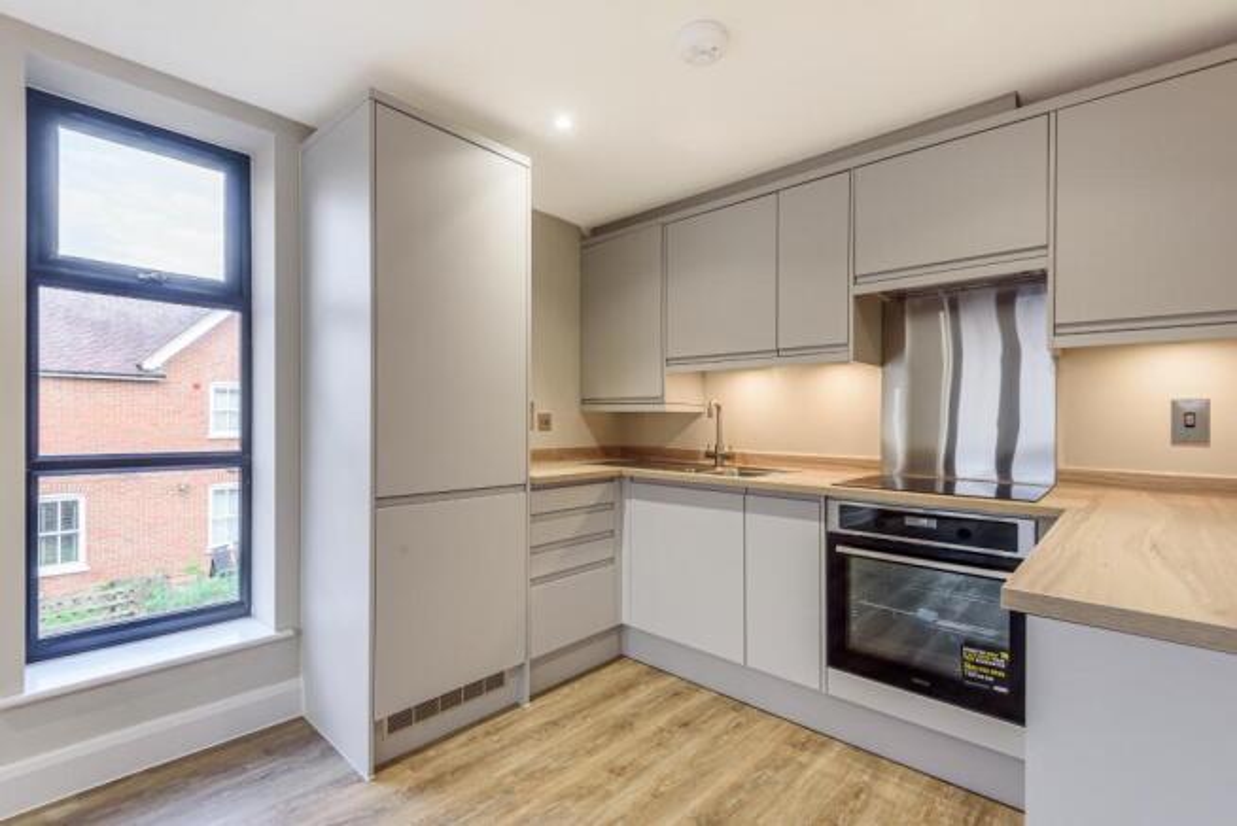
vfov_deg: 73.8
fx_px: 550
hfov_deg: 96.7
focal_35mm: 16
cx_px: 618
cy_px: 413
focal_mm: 16
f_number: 8
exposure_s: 1/25
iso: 250
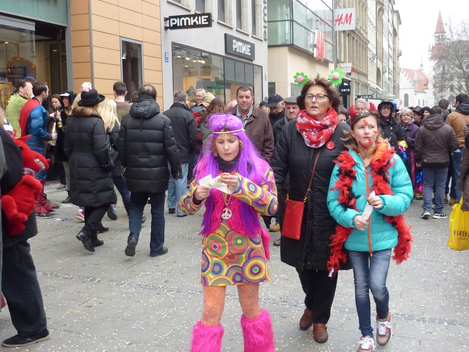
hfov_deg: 42.9
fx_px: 596
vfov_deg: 32.9
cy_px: 176
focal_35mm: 44
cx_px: 234
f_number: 3.4
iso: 160
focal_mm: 5
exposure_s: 1/160
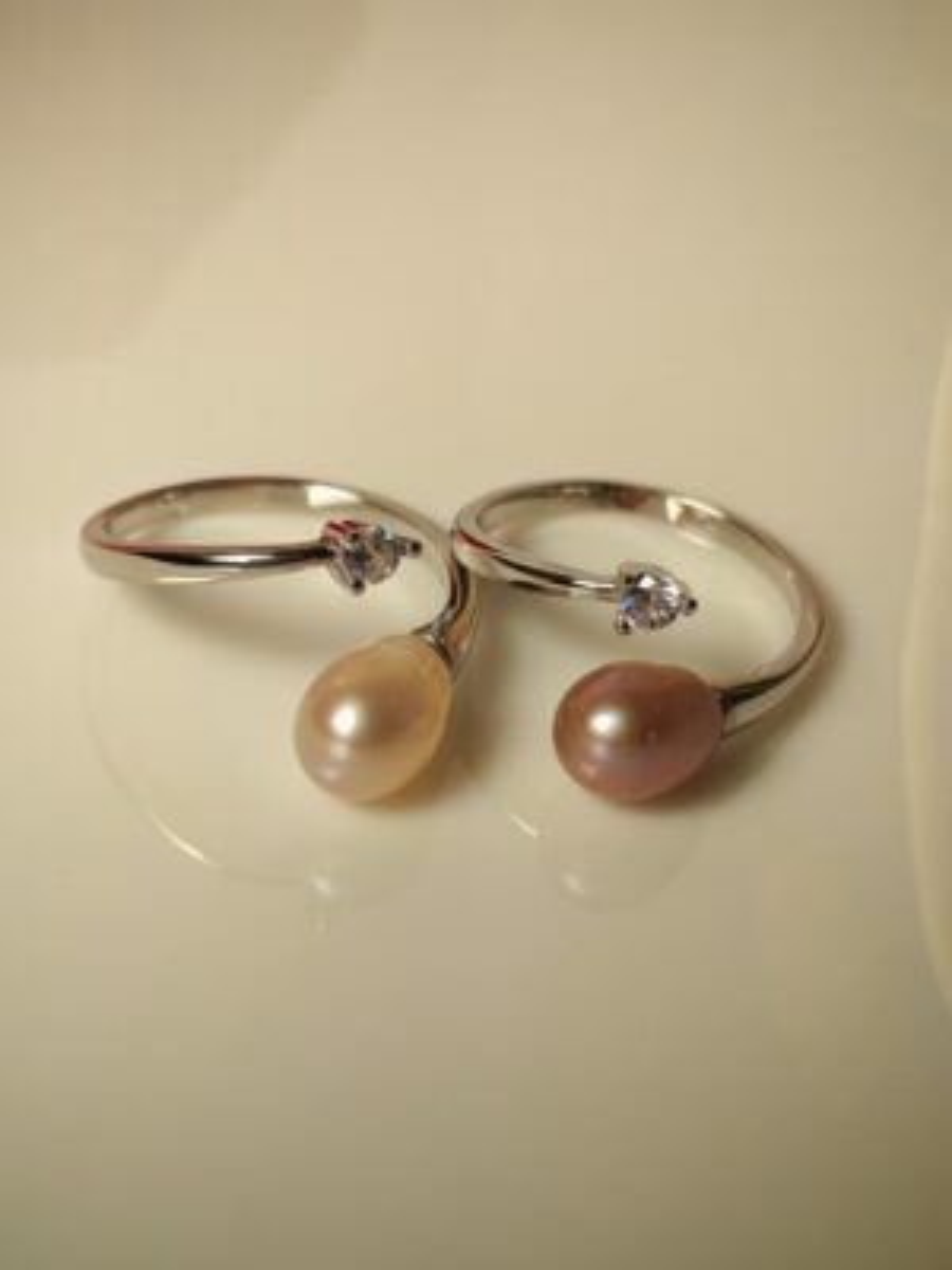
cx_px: 476
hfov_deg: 21.6
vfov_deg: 28.6
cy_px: 635
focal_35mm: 68
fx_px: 2493
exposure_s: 1/100
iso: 50
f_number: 1.95
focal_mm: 5.52
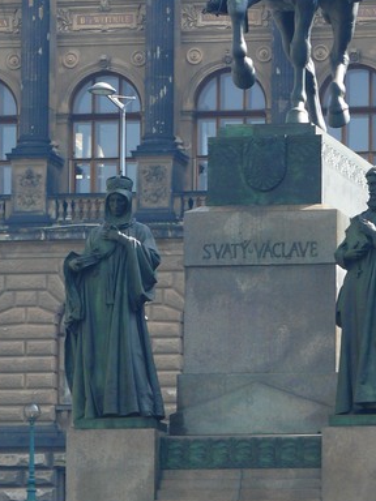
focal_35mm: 379
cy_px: 70
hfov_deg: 3.9
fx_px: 5489
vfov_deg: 5.2
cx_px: 243
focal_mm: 40.9
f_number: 4
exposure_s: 1/100
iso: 100
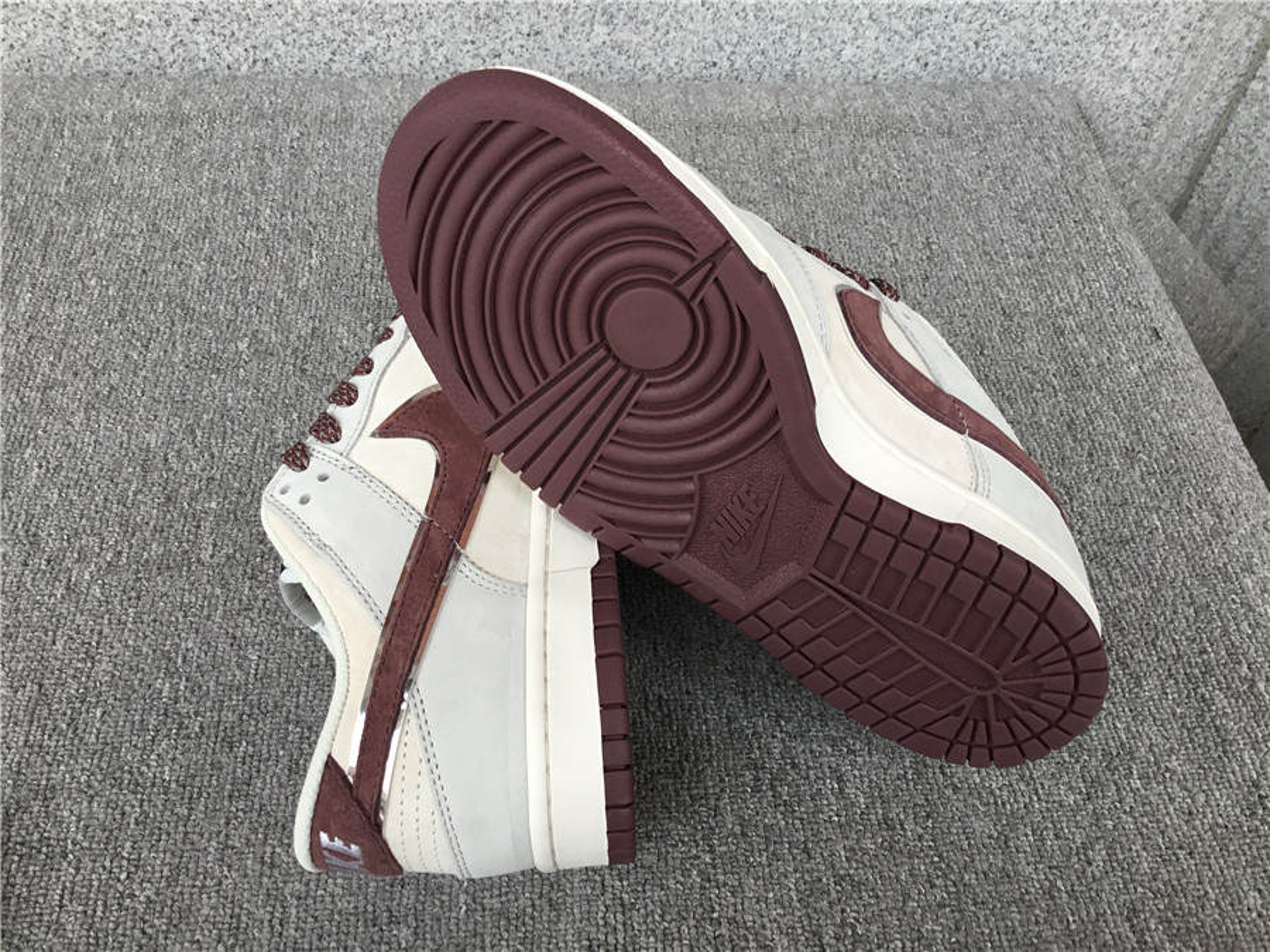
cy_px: 476
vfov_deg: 45.4
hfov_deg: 58.4
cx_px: 635
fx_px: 1137
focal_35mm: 31
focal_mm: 3.3
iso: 25
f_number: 2.4
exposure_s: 1/100
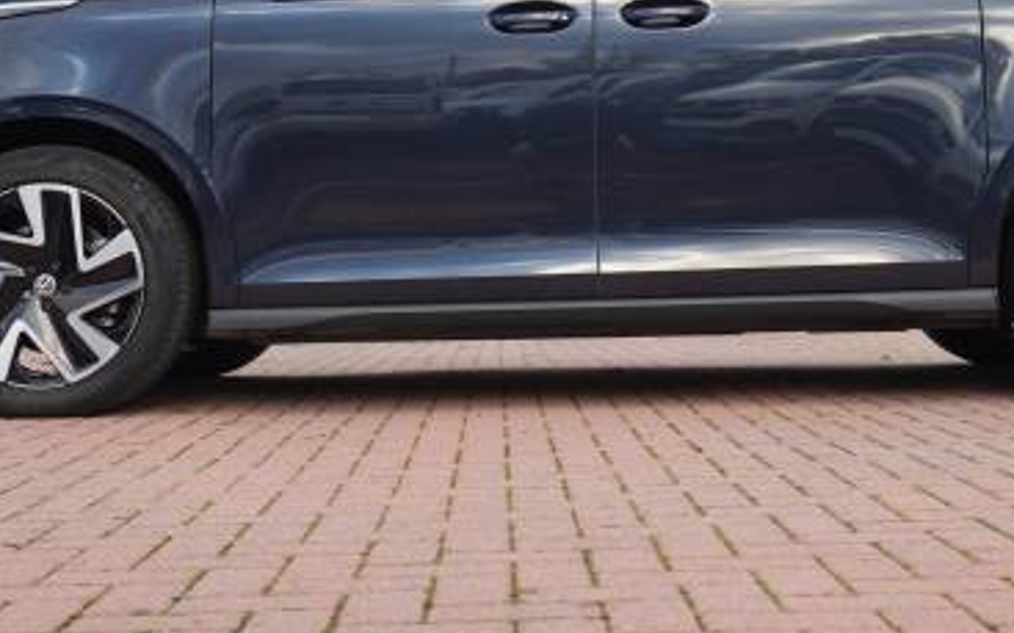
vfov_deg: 19.9
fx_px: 1768
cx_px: 613
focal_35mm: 64
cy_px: 77
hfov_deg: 31.9
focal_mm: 24
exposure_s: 1/60
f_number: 4
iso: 250
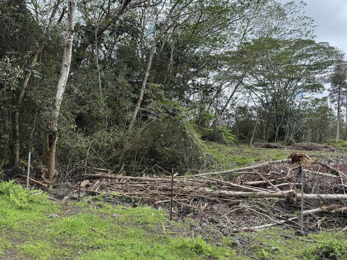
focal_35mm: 25
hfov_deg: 69.4
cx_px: 173
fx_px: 251
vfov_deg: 54.9
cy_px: 134
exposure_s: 1/952
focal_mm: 6.76
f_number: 1.78
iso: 80
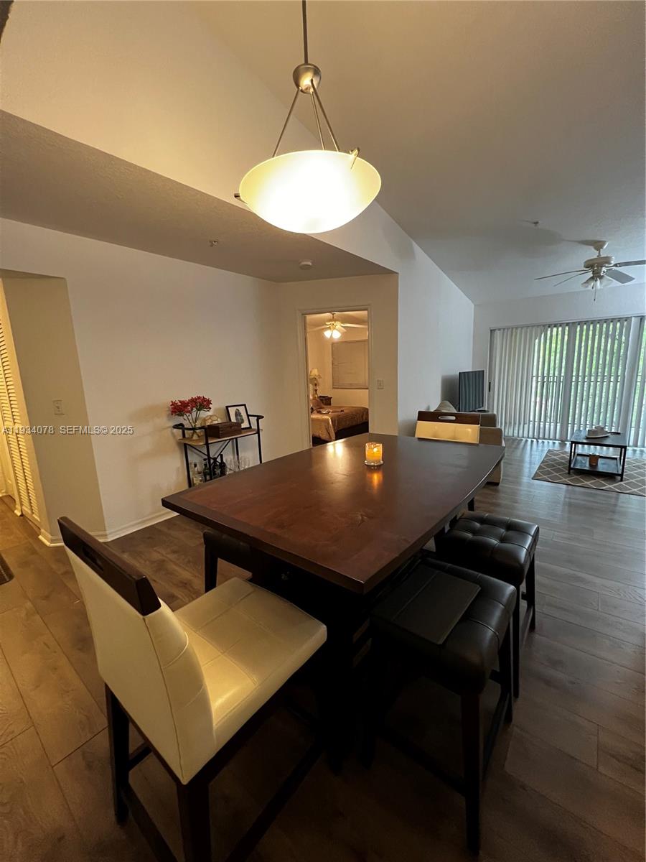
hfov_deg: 89.9
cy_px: 431
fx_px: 323
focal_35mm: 13
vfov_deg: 106.2
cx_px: 323
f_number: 1.8
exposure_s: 1/60
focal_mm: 1.57
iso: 640
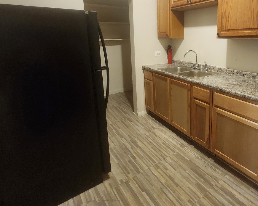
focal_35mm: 21
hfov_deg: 74.8
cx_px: 176
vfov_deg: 64.4
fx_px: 160
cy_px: 75
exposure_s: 1/30
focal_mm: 1.74
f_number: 2.2
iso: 640
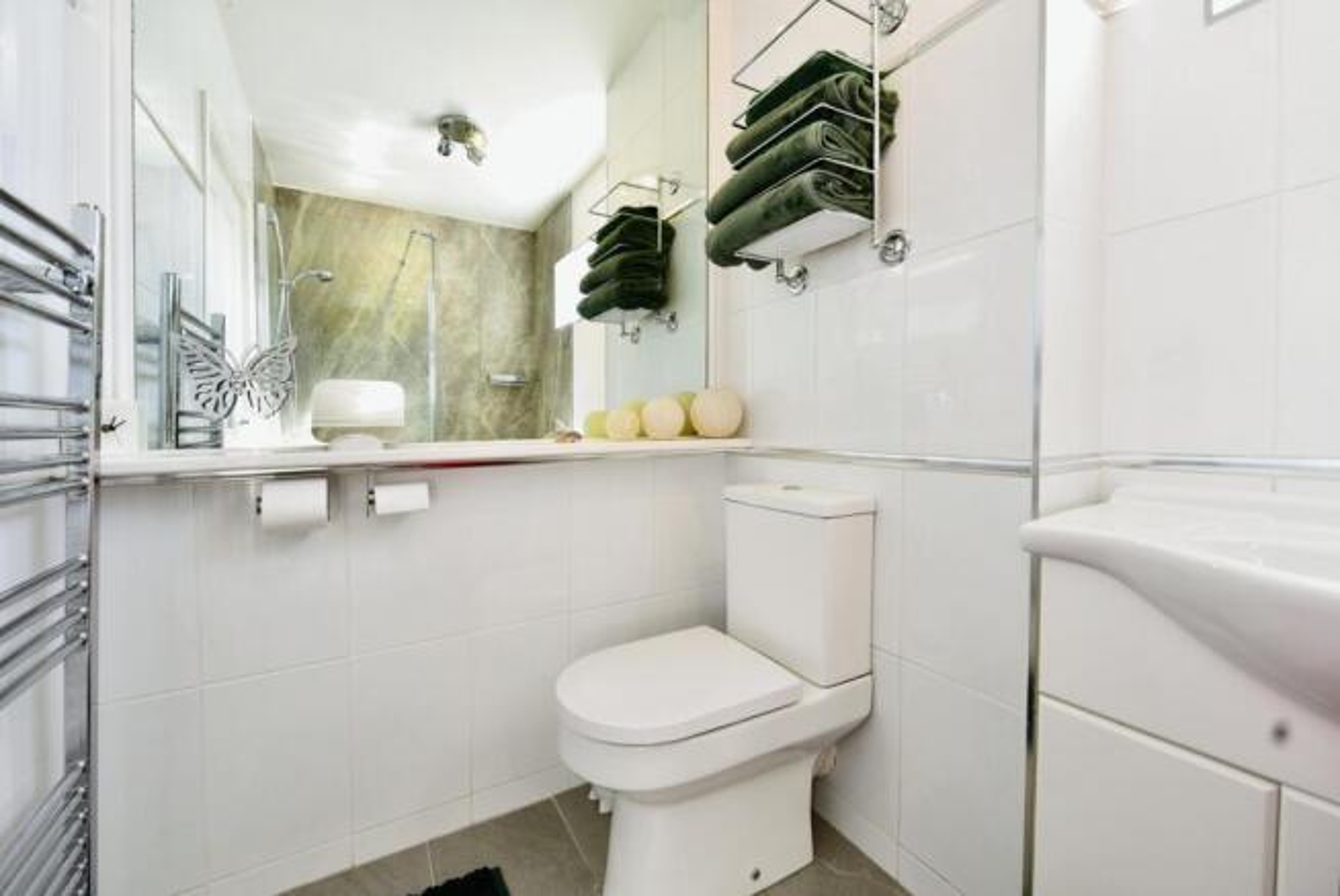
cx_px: 670
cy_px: 448
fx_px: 521
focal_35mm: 14
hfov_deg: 104.2
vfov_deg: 81.3
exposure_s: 1/90
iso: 400
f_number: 4.8
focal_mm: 14
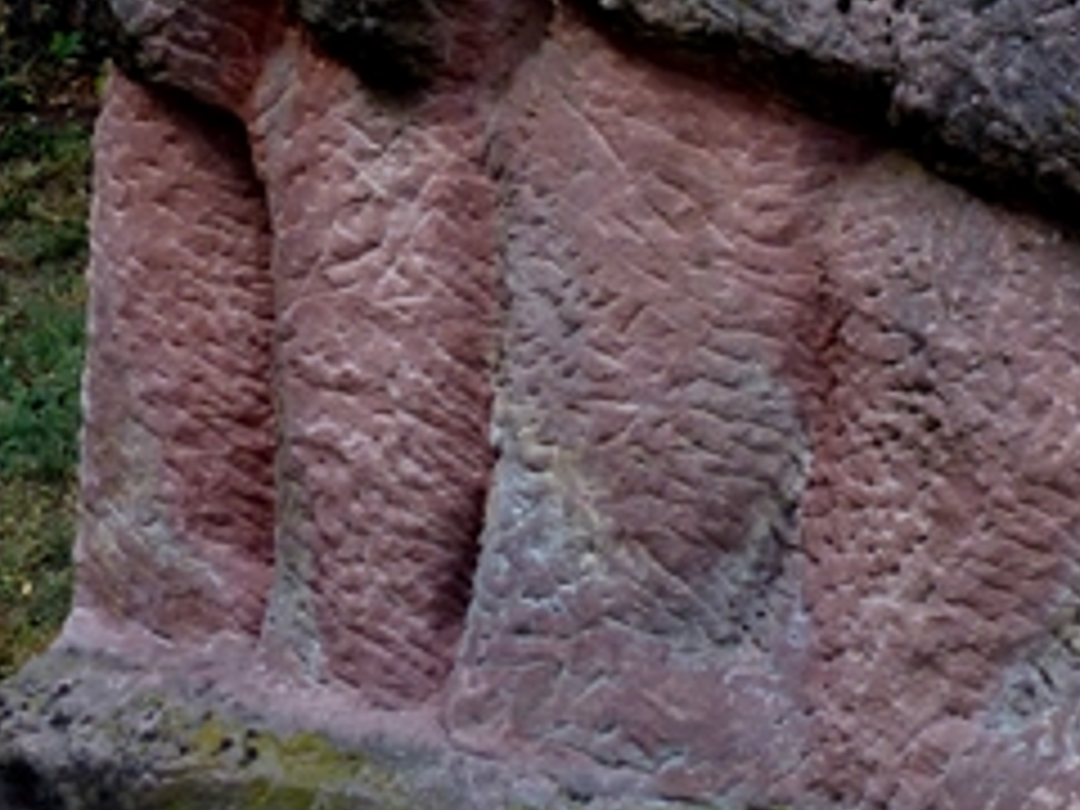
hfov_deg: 23.8
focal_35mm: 80
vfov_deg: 18.3
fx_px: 2496
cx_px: 940
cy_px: 176
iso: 100
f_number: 4
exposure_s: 1/200
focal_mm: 5.5
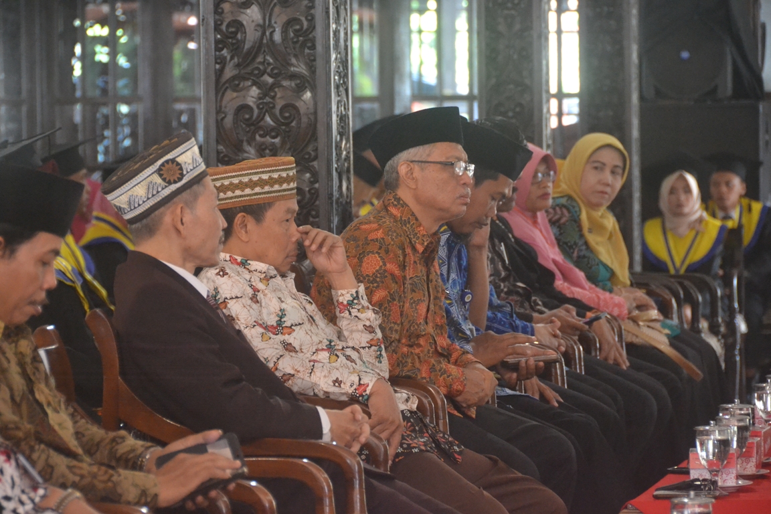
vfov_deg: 6.8
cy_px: 257
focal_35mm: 202
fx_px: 4337
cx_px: 386
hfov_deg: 10.2
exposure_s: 1/60
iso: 3200
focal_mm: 135
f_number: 5.6
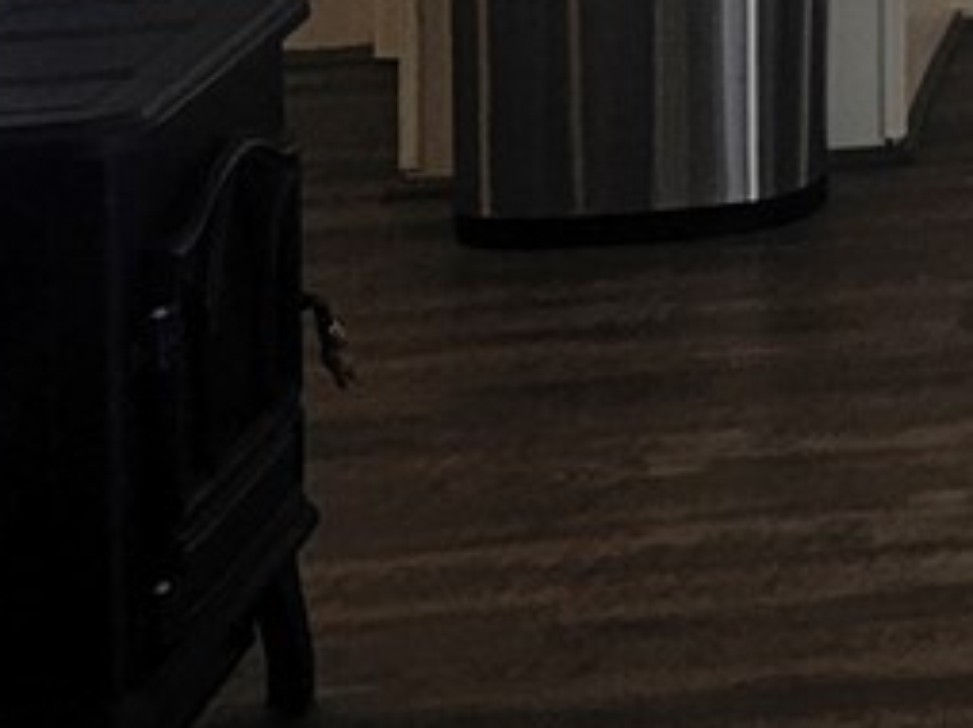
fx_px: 4072
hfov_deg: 10.8
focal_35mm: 145
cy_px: -977
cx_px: 2586
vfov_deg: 9.2
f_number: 1.7
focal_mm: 6.3
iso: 32
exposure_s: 1/120
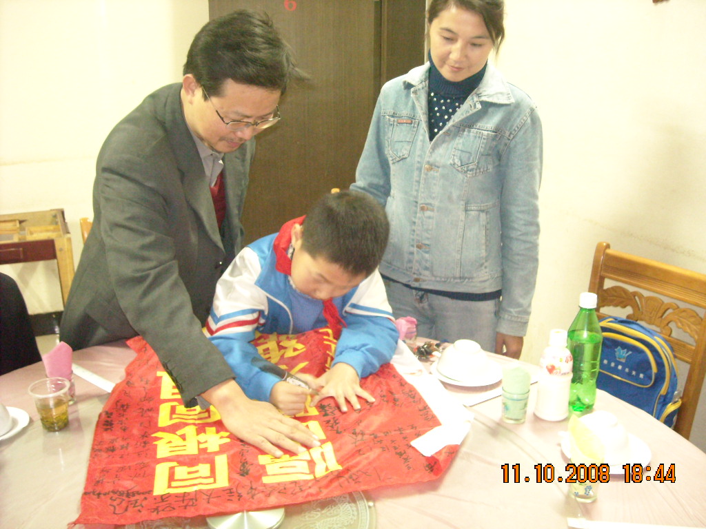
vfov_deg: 40.7
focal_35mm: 35
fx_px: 714
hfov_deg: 52.6
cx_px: 353
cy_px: 264
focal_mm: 5.7
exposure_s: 1/8
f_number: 2.8
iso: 800
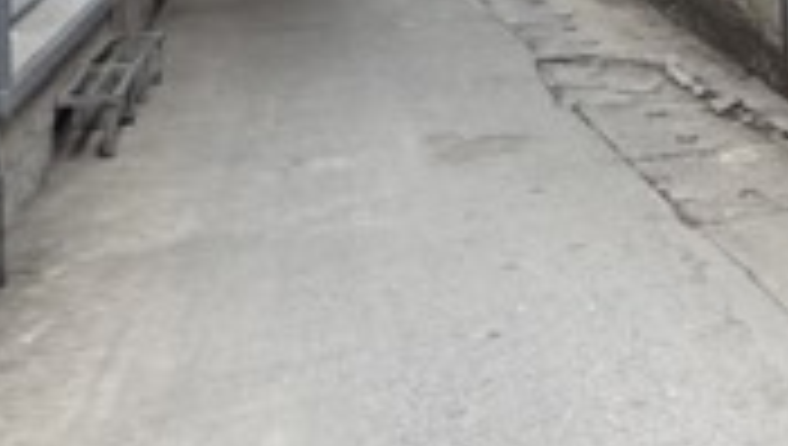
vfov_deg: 12.5
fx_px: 1862
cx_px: 1364
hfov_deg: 19.0
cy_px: -338
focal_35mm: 89
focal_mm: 2.22
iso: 125
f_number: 2.2
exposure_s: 1/99
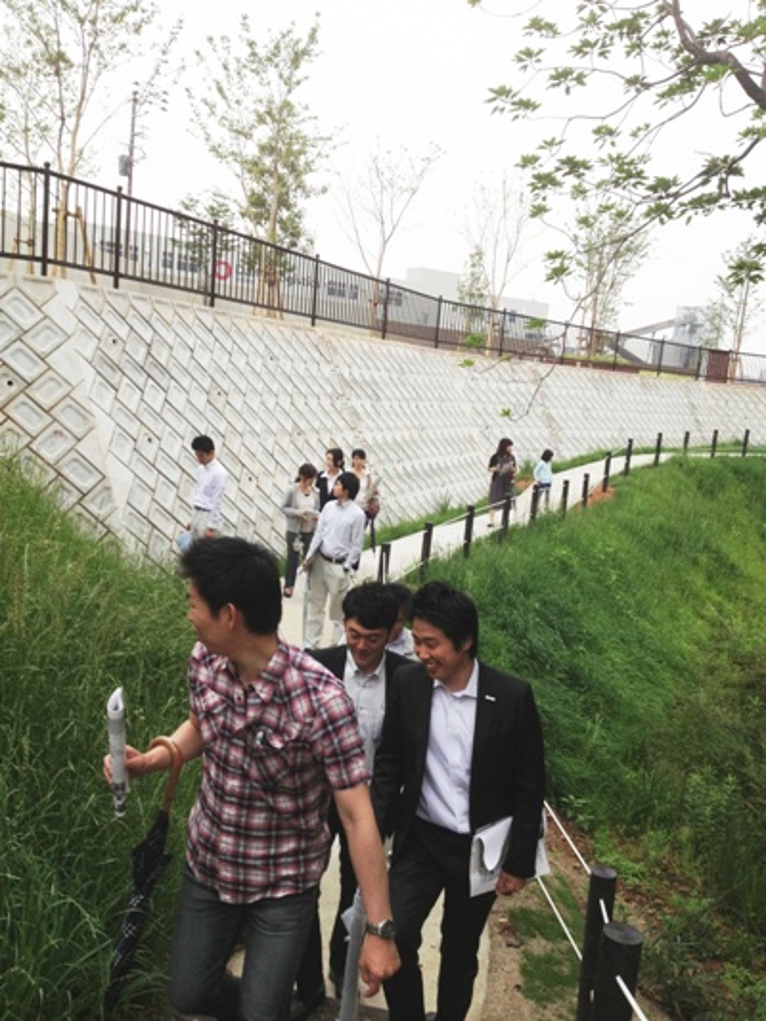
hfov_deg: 40.7
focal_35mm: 35
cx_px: 383
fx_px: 1032
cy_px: 510
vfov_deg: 52.6
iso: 50
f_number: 2.4
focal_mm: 4.28
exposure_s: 1/409
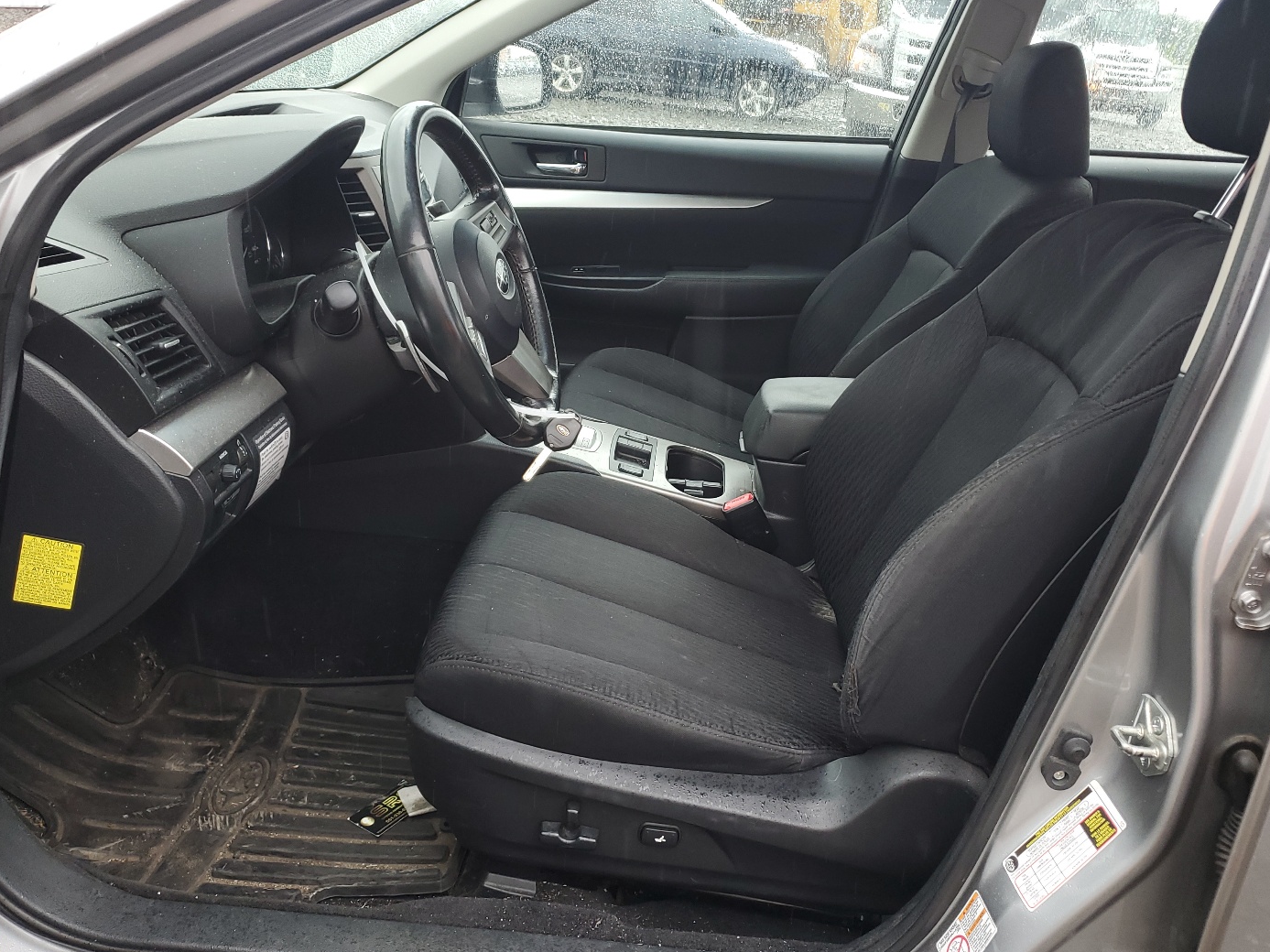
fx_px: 1101
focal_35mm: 30
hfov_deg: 59.9
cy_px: 460
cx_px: 668
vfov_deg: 46.8
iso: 57
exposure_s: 1/120
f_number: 1.5
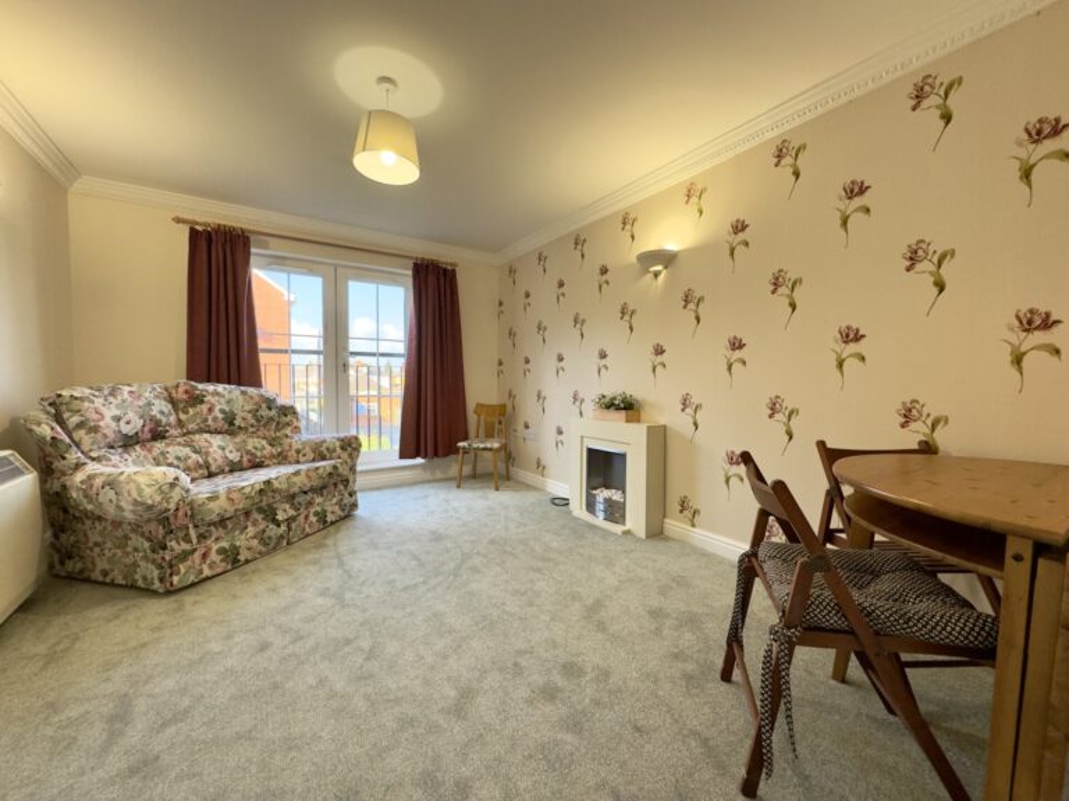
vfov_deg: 85.7
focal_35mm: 14
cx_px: 534
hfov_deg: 102.1
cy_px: 400
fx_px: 432
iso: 100
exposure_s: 1/99
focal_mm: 2.22
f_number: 2.2
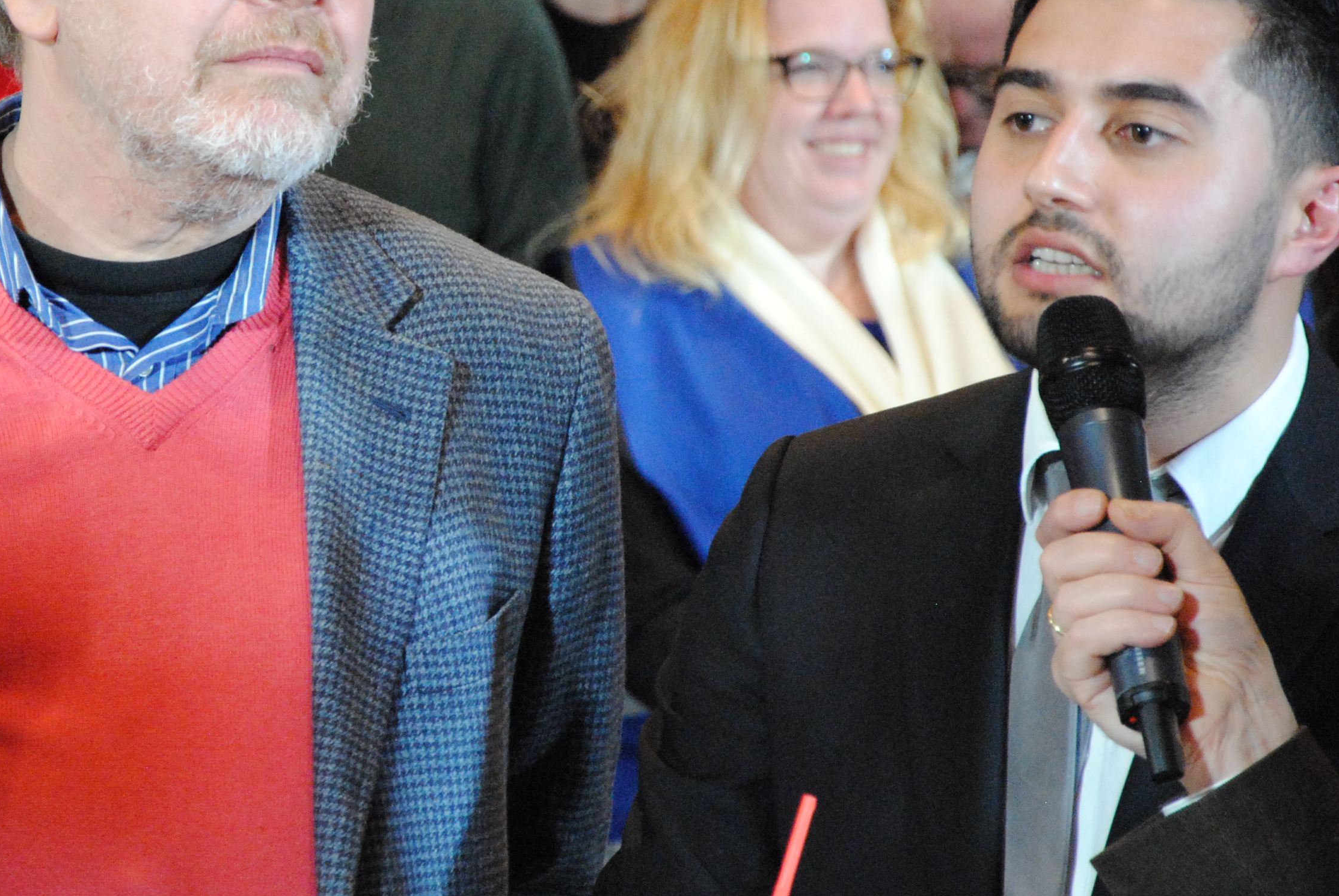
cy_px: 363
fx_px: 10199
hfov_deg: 7.5
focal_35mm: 274
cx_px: 200
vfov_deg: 5.0
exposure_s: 1/25
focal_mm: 105
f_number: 5.6
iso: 1600
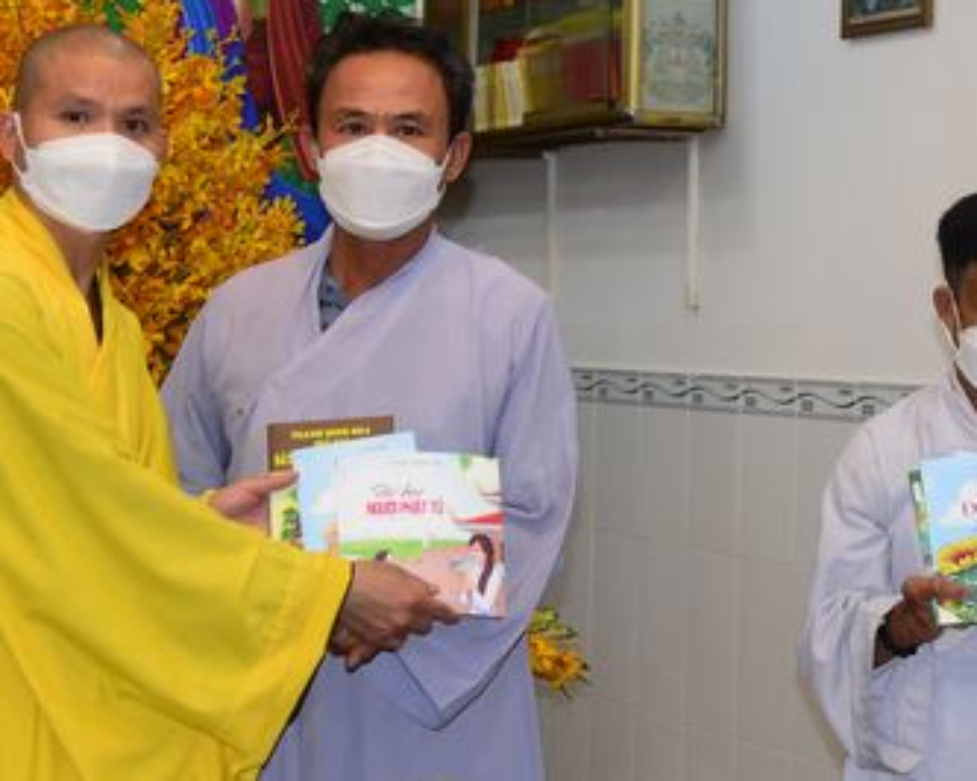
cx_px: 813
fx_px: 2543
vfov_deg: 17.3
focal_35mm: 88
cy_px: 161
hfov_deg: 21.4
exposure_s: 1/125
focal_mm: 48
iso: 500
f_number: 4
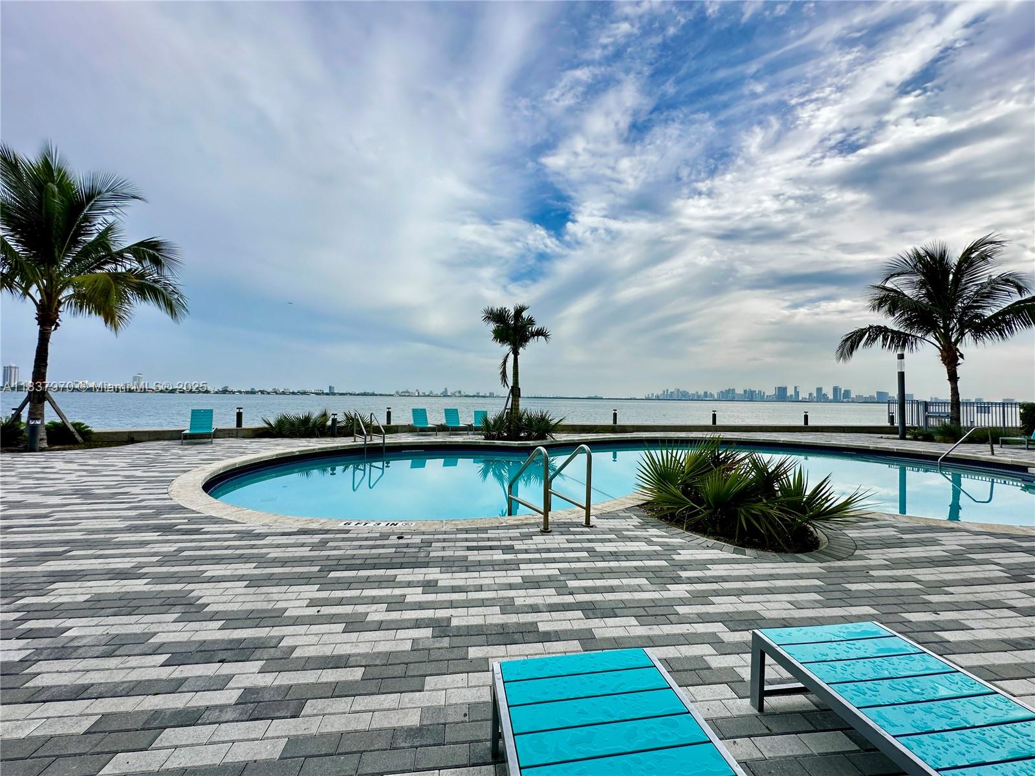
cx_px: 518
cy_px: 388
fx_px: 419
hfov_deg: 102.1
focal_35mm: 14
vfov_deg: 85.7
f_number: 2.2
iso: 40
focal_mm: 2.22
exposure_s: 1/454
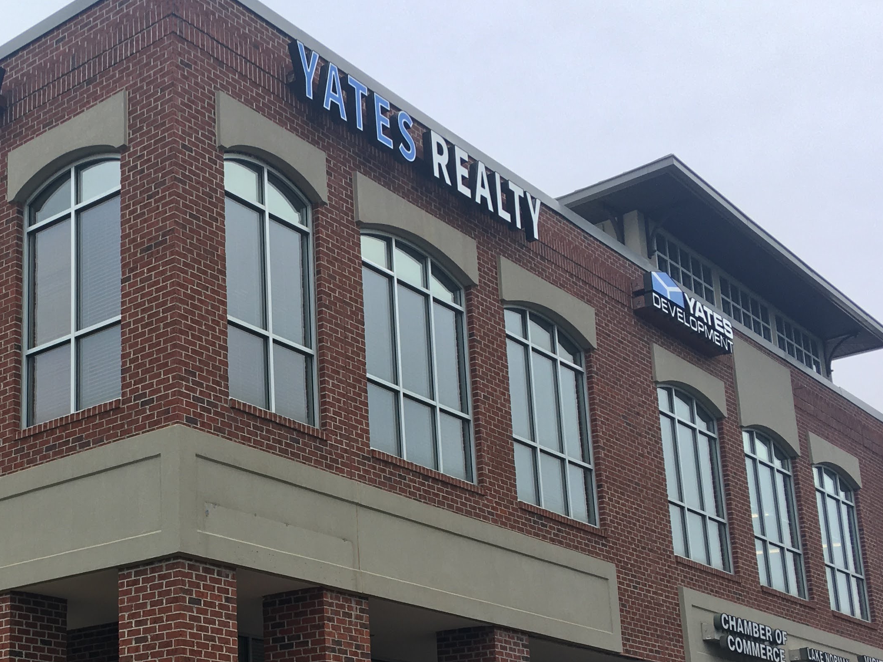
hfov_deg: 33.8
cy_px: 515
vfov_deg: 26.1
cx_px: 157
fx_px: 1403
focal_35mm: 55
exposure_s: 1/432
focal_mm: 4.15
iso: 25
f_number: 2.2
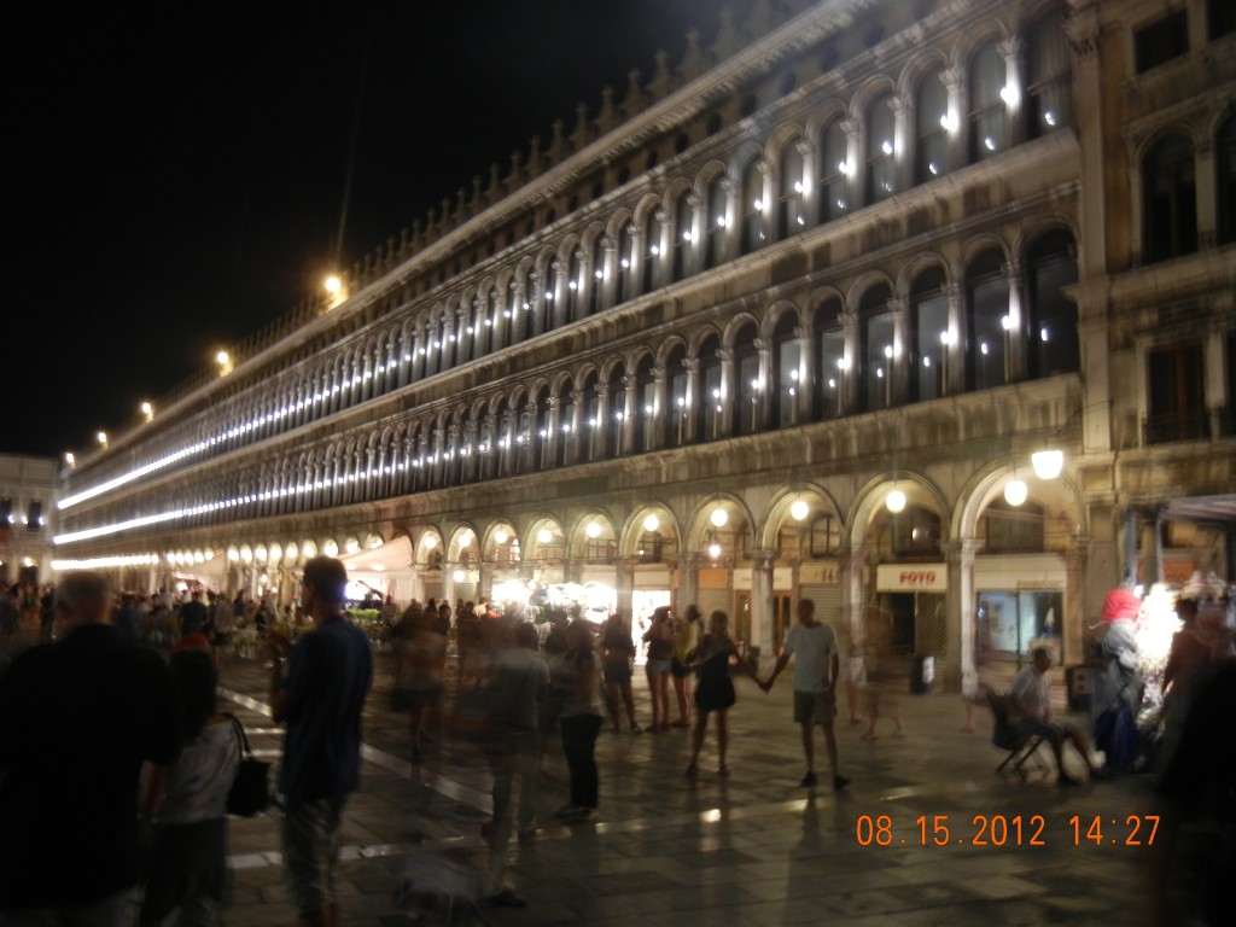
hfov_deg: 60.0
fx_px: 1071
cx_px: 618
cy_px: 464
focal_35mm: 30
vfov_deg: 46.8
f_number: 3.5
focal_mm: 5.4
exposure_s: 1/1.2
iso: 200
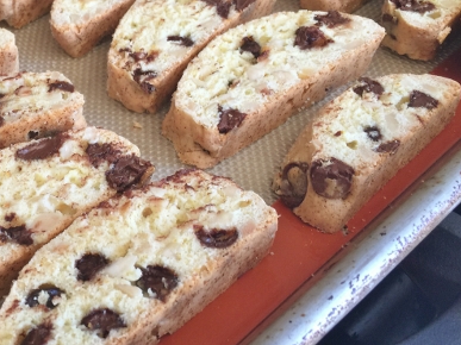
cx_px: 91
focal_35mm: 48
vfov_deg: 30.1
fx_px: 639
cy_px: 119
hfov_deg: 38.2
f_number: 2.2
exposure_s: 1/30
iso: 32
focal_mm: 4.15
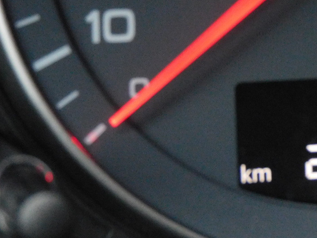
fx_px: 2583
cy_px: 106
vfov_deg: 5.3
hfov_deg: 7.0
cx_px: 355
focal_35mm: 282
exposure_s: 1/15
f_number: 5
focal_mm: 22.4
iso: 800
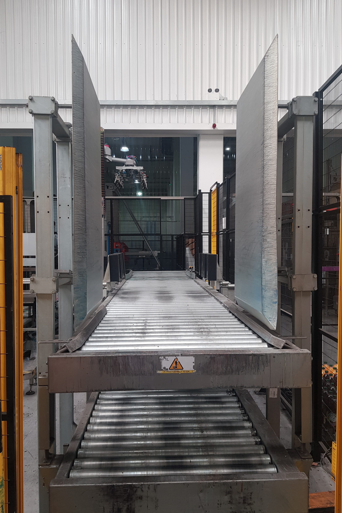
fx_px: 399
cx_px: 168
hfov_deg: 46.4
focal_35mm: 28
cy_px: 262
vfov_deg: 65.5
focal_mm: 4.3
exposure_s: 1/50
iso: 64
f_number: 1.7
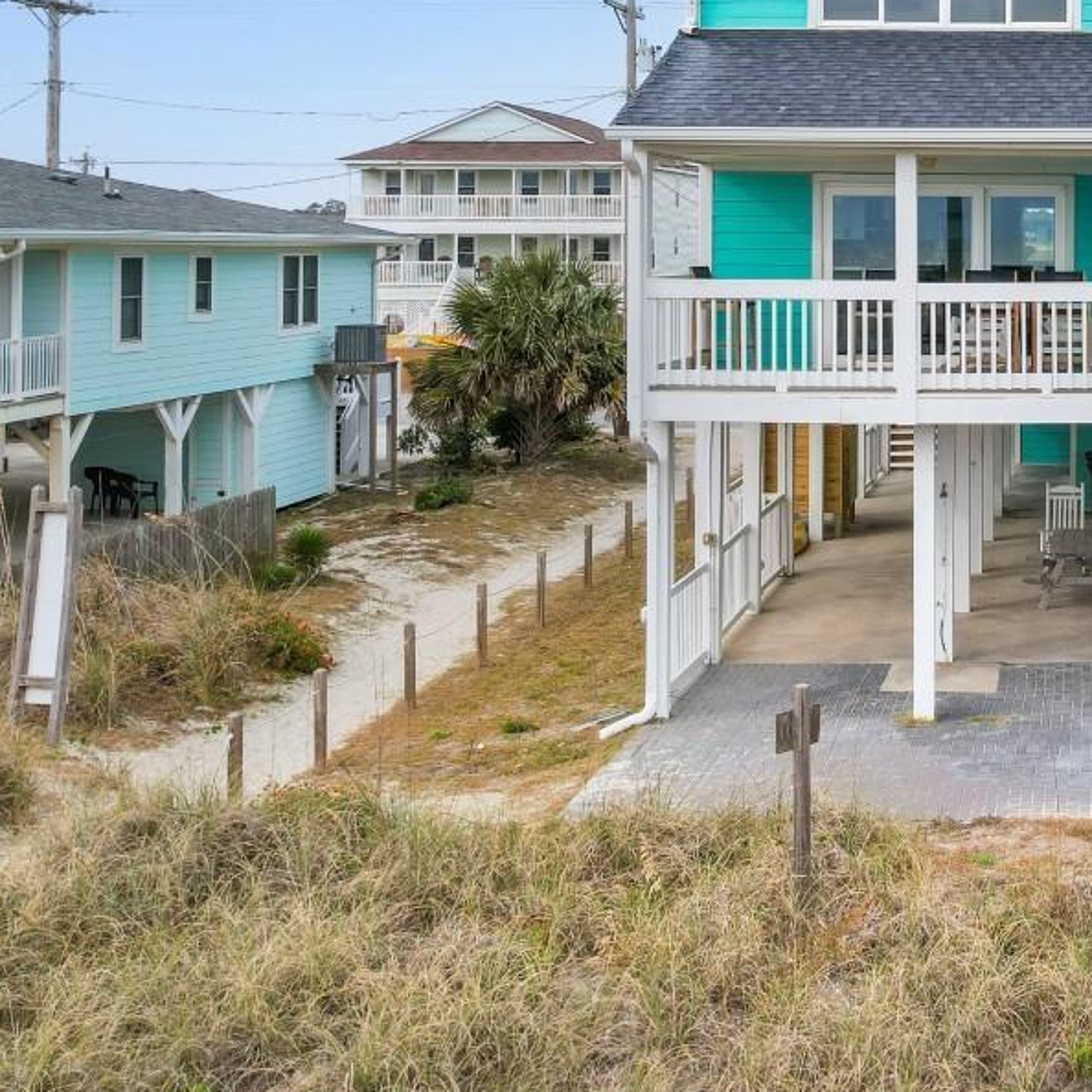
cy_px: 193
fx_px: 1820
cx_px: 1118
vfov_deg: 32.3
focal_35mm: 51
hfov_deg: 30.7
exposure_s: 1/180
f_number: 2.8
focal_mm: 8.38
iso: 120
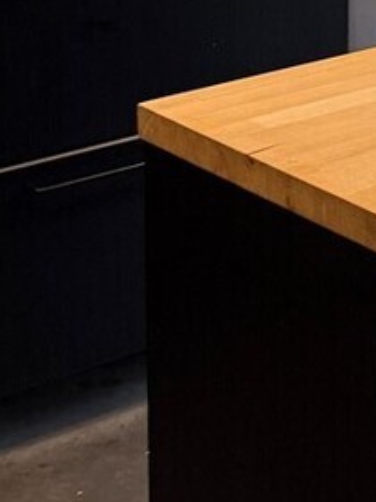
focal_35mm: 124
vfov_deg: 15.2
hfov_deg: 11.5
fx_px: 1797
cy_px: -142
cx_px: 538
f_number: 1.78
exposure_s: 1/60
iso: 250
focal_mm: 6.76
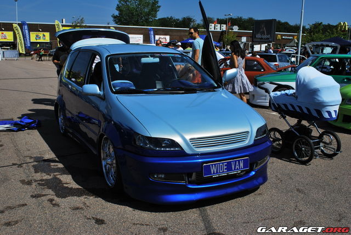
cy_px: 118
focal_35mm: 36
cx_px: 176
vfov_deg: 36.9
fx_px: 351
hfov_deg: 53.1
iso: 100
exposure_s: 1/500
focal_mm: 24
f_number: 11
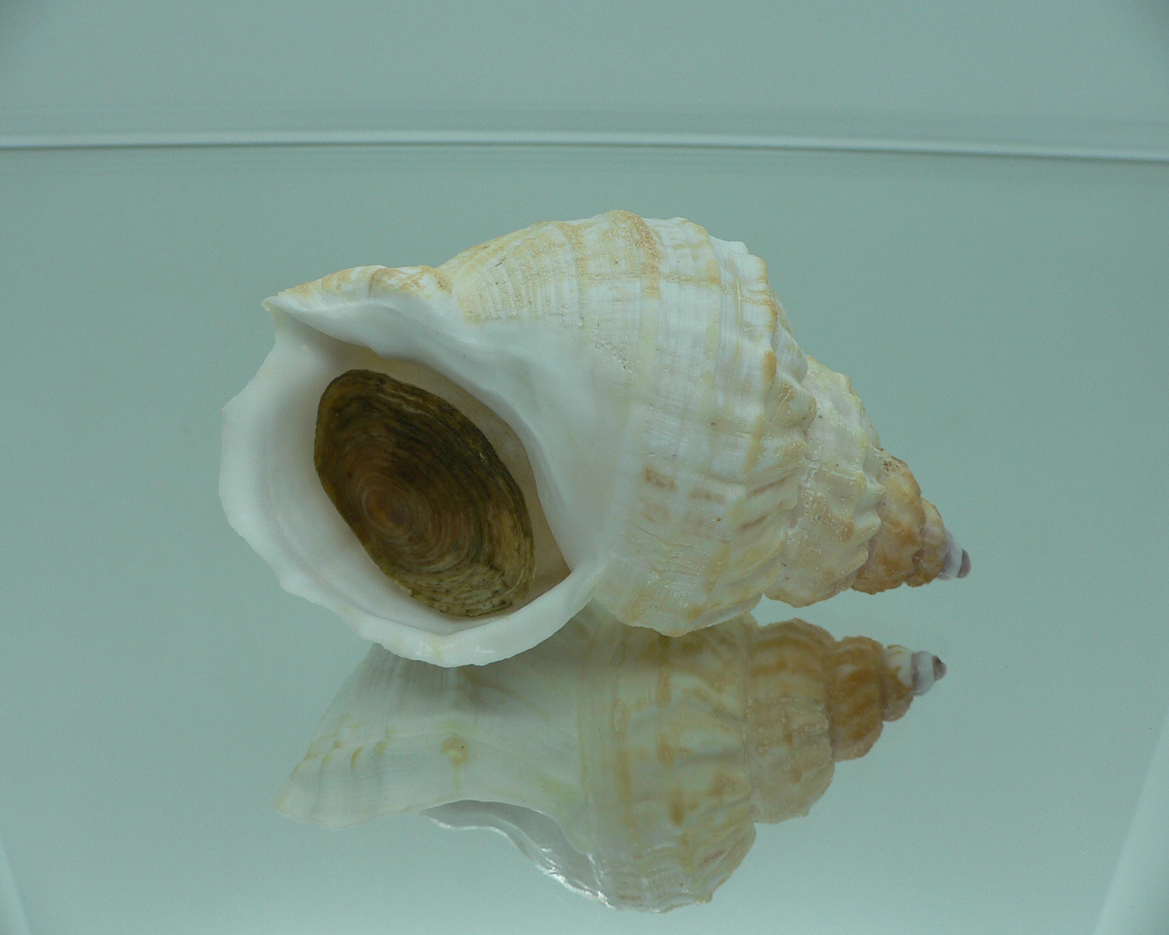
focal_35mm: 37
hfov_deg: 49.1
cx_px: 574
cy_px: 470
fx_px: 1280
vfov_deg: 40.1
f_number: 2.8
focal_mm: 4.6
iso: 80
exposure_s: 1/80
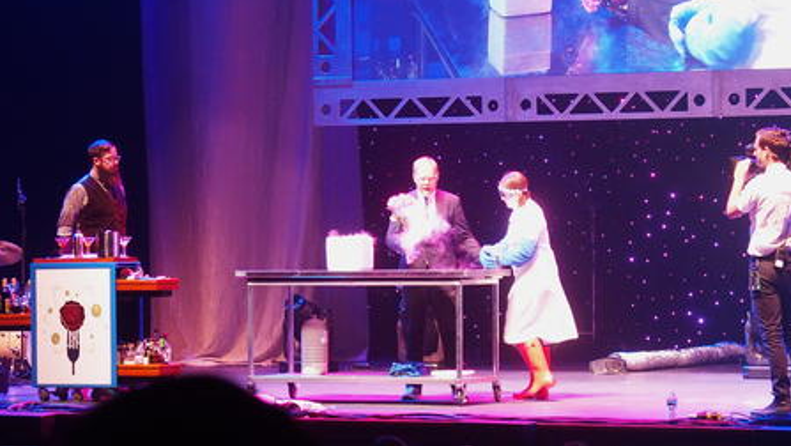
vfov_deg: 8.9
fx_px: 2854
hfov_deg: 15.8
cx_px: 396
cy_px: 179
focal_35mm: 136
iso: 800
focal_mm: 26.2
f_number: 2.8
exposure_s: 1/30
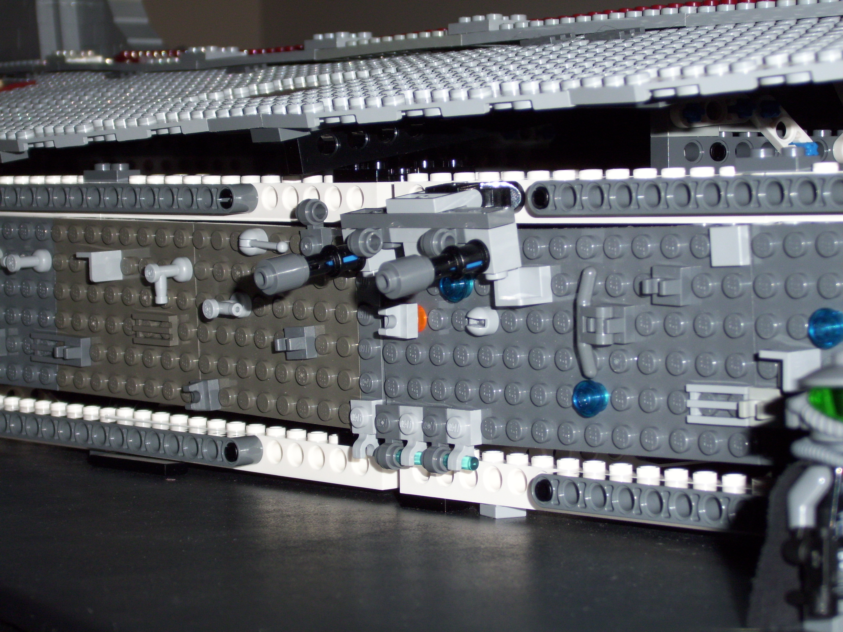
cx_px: 422
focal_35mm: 102
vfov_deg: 14.5
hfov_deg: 19.3
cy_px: 316
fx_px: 2484
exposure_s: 1/60
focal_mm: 17.1
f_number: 5.6
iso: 80
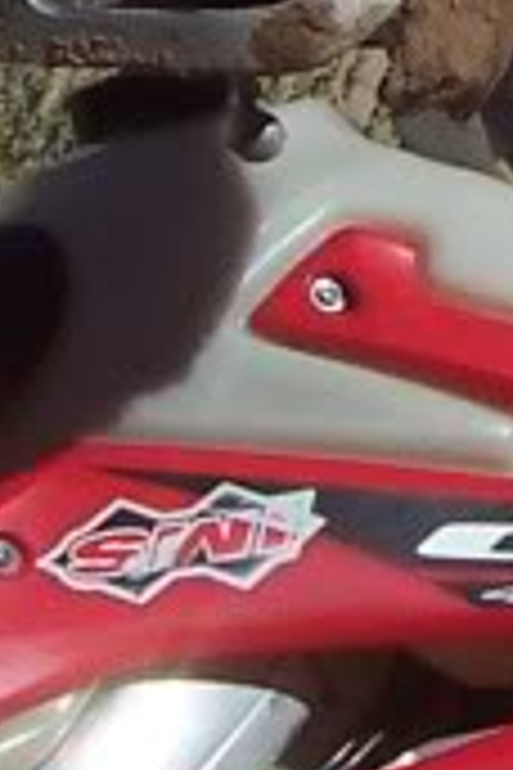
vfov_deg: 8.8
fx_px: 4937
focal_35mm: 231
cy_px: -248
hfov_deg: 5.7
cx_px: 1260
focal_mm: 5.6
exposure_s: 1/1000
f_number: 5.6
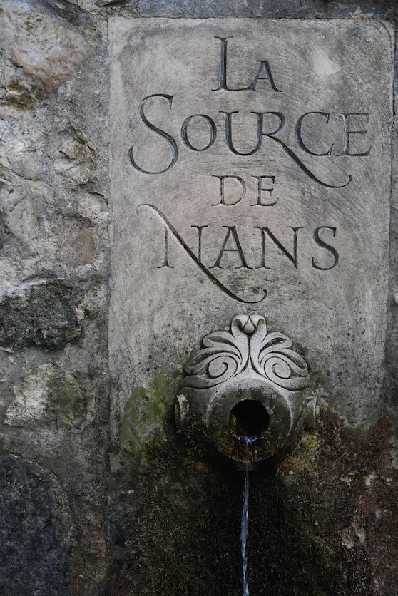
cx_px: 209
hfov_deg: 25.5
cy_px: 298
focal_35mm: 53
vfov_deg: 37.5
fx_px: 878
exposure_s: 1/80
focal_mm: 25
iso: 200
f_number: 5.2
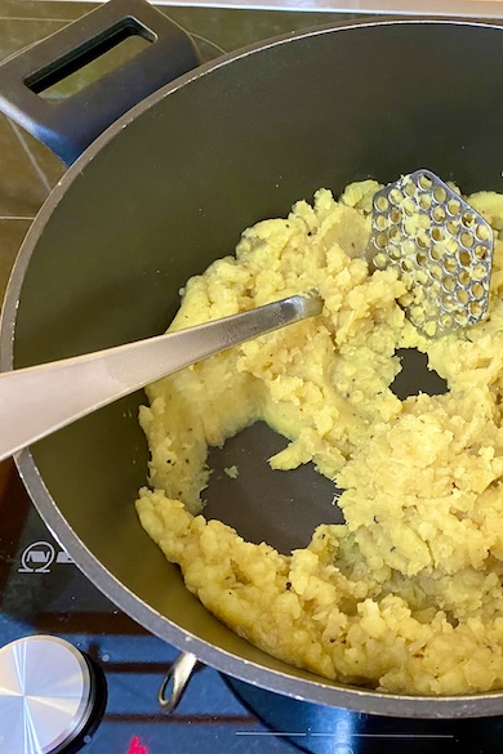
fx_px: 775
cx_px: 467
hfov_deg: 33.7
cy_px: 379
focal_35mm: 37
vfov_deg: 51.9
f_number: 1.8
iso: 500
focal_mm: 4.25
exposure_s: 1/33
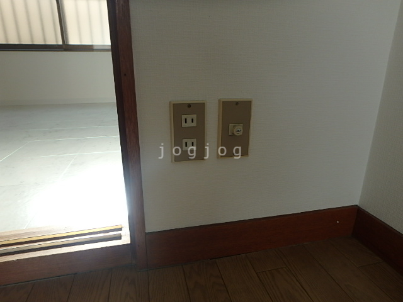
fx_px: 244
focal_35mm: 21
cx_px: 202
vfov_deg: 63.4
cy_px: 151
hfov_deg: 79.0
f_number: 3.5
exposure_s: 1/160
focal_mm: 3.7
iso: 125
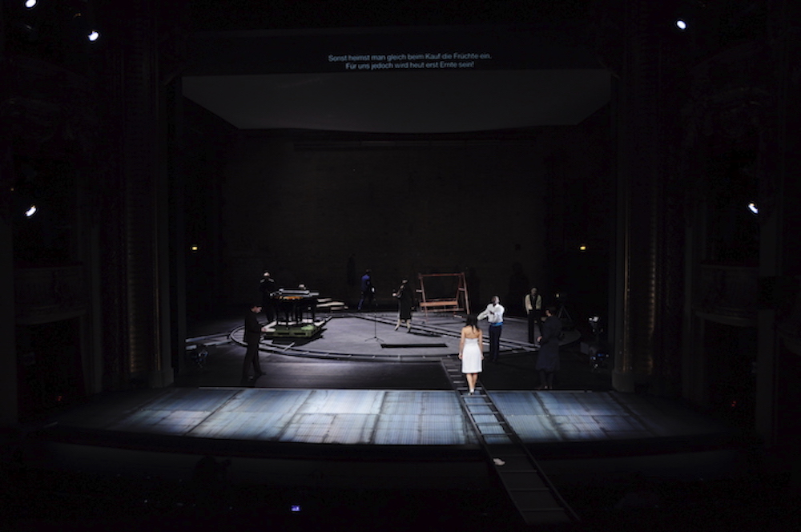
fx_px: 733
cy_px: 266
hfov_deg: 57.3
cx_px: 400
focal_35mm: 33
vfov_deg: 39.9
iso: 500
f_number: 4
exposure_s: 1/30
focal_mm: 22
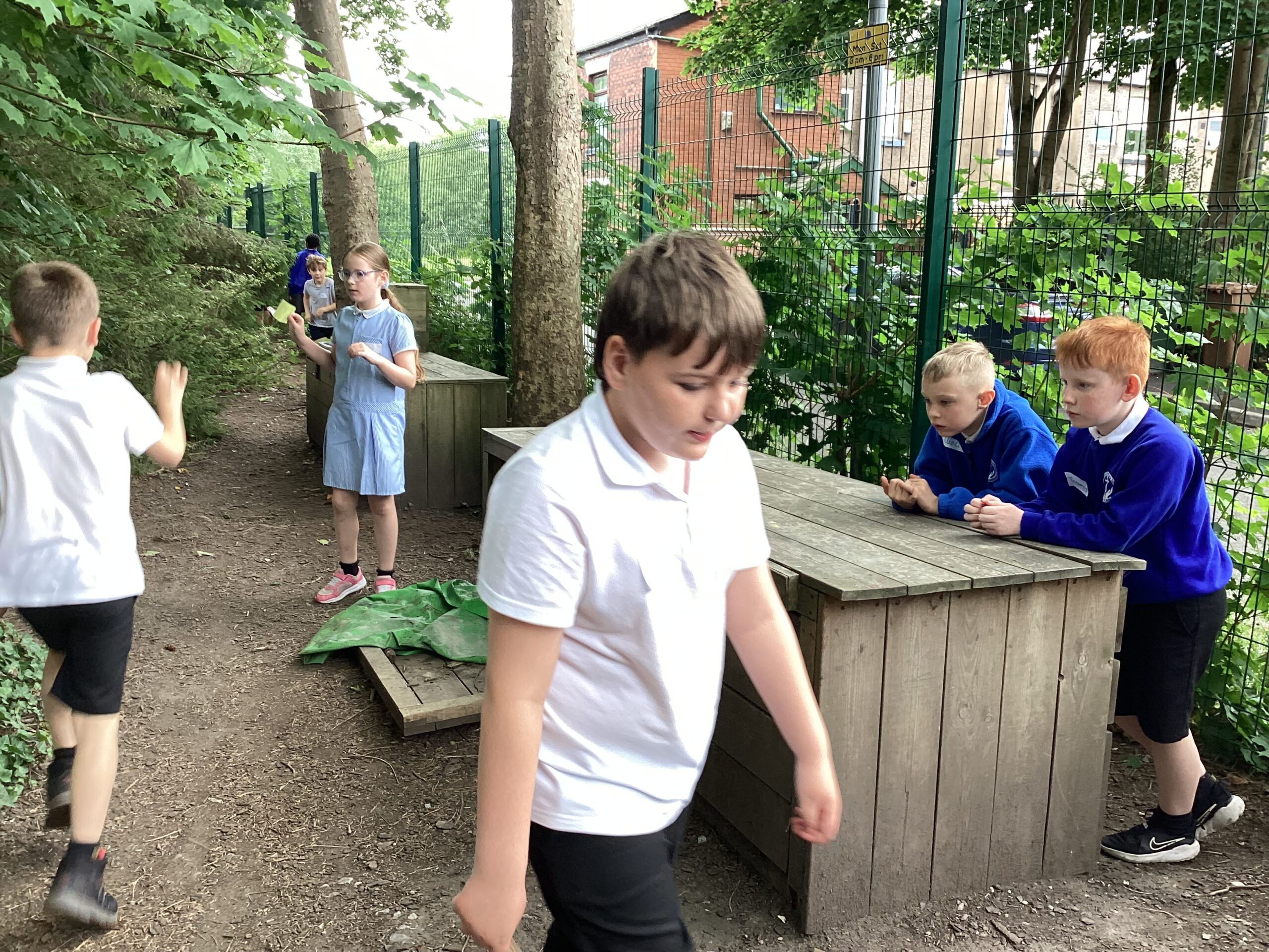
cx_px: 634
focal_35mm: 31
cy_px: 476
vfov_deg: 45.4
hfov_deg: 58.4
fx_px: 1136
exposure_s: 1/100
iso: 50
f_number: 2.4
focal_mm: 3.3
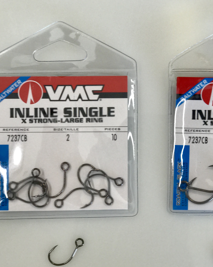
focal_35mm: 83
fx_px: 654
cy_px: 135
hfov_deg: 18.4
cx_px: 147
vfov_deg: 23.0
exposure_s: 1/60
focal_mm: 6.6
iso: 64
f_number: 2.8
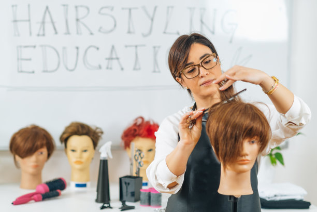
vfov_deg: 16.1
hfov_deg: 23.9
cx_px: 158
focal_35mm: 85
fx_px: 748
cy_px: 106
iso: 64
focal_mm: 85
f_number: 2.5
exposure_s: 1/200
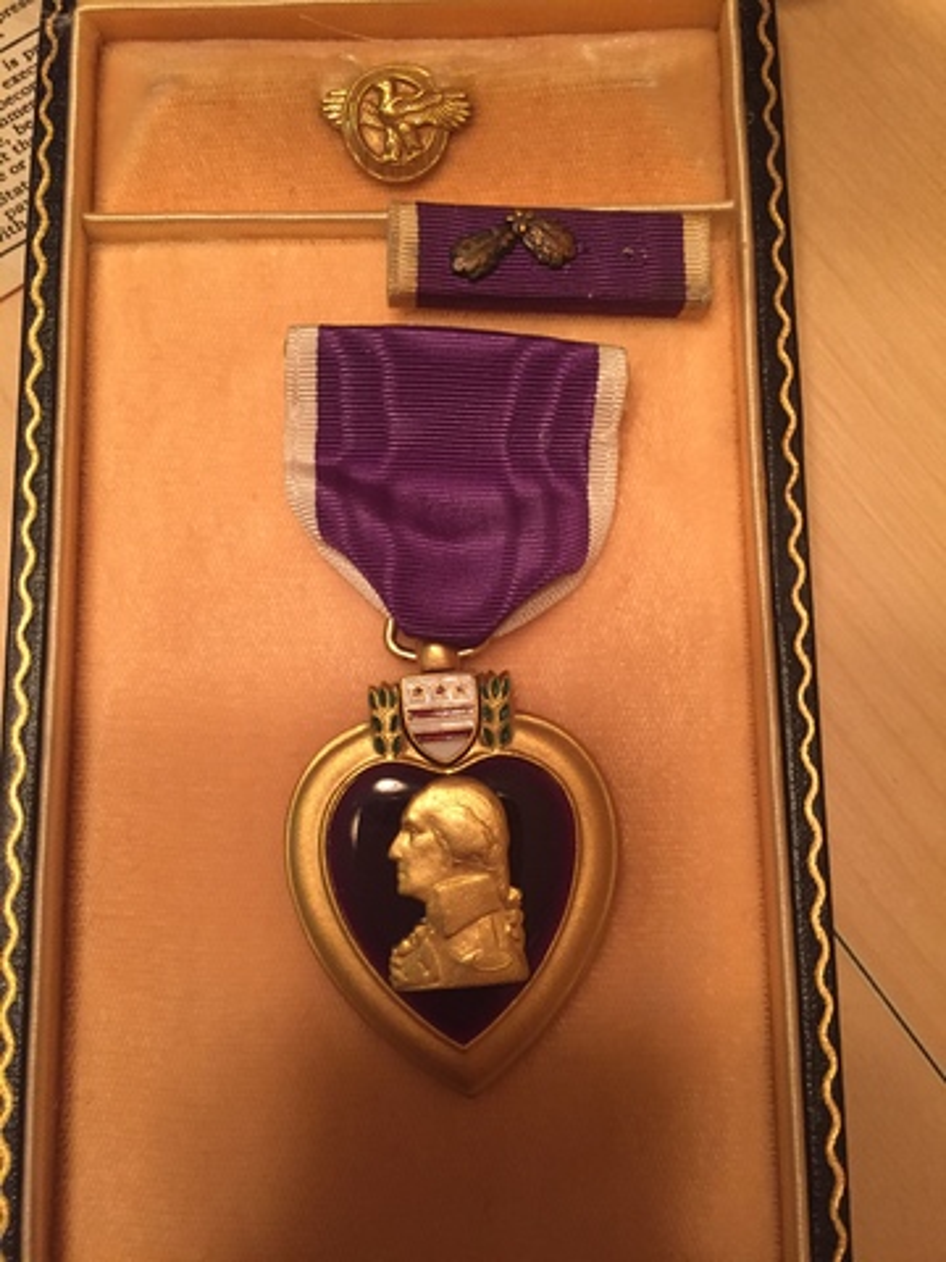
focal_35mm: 29
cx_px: 473
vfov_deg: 61.7
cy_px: 631
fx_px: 1057
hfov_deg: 48.2
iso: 200
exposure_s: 1/30
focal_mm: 4.15
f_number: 2.2
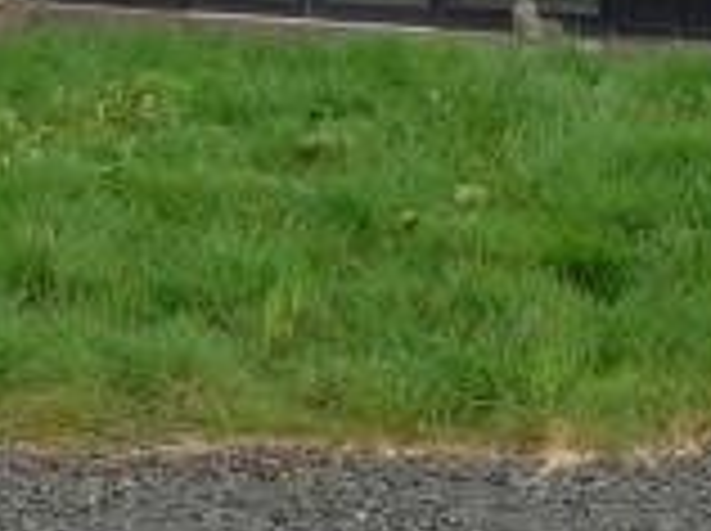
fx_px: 2912
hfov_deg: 13.7
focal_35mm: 142
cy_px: -184
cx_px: 706
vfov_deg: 10.2
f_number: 2.8
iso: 80
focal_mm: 6
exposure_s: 1/250
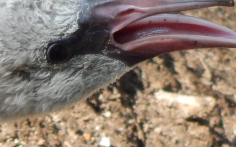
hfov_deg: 0.8
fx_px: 17202
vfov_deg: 0.5
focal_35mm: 2676
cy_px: -31
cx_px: 234
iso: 360
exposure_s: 1/250
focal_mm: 120
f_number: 5.8
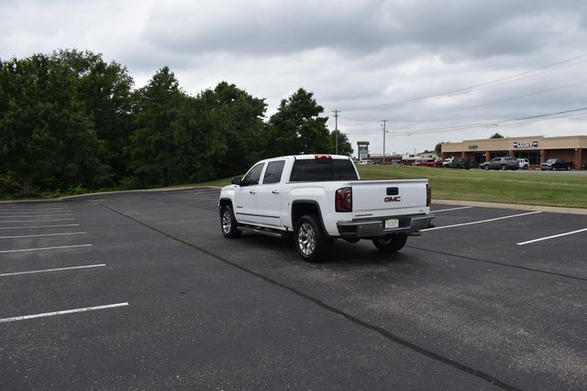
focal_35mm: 27
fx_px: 440
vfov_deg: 48.0
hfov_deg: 67.4
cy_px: 196
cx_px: 294
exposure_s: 1/250
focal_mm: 18
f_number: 7.1
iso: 200
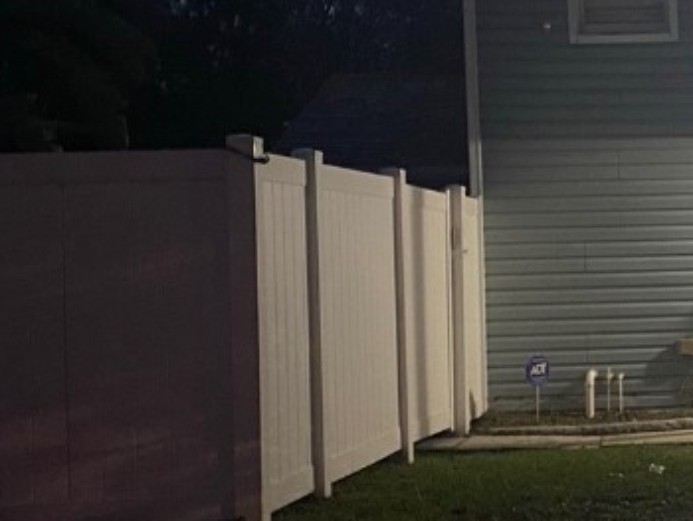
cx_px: 931
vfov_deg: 19.4
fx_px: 1523
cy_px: 297
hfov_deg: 22.6
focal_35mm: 76
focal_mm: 4.25
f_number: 1.8
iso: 1000
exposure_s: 1/30
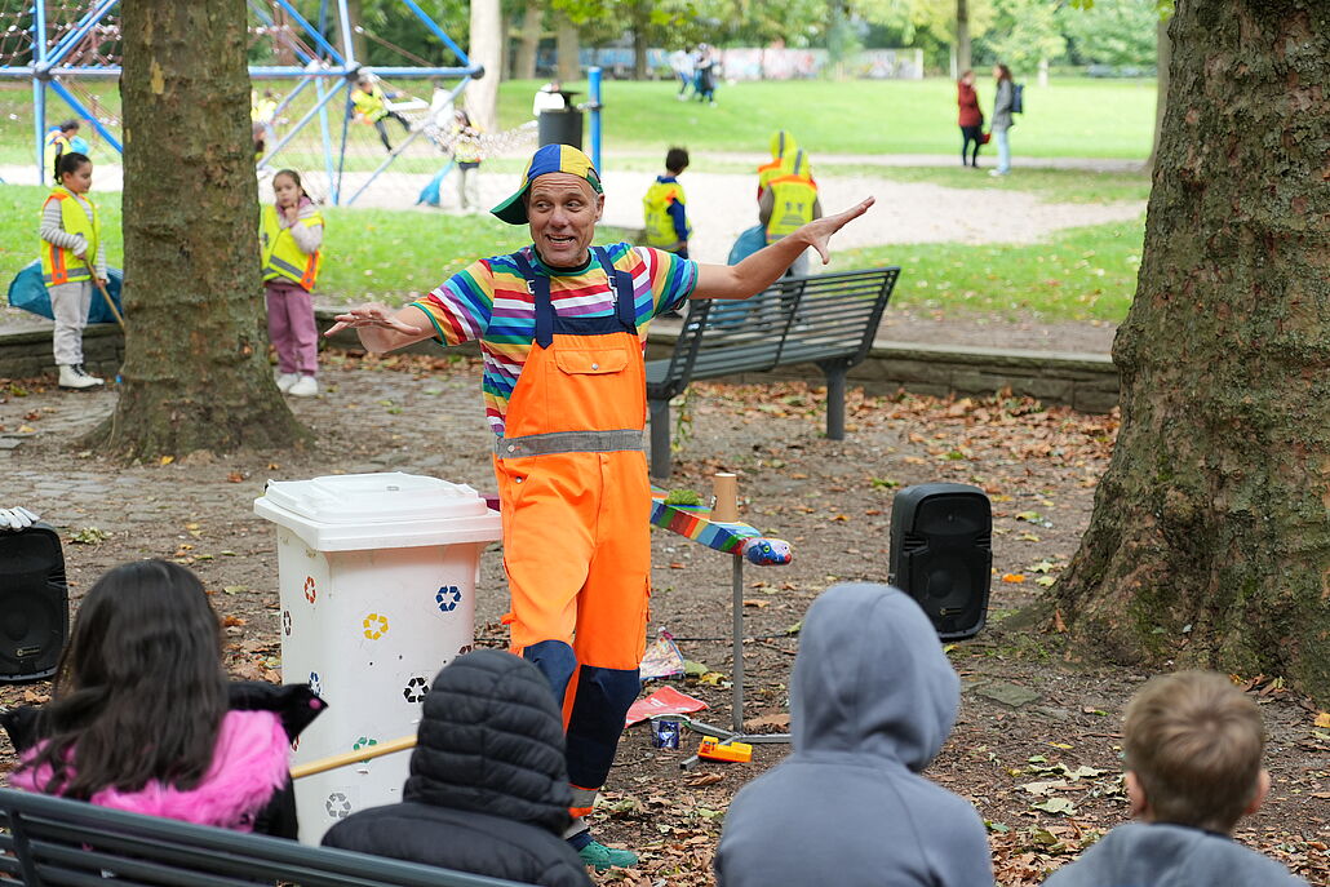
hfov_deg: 24.6
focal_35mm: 82
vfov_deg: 16.6
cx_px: 665
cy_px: 444
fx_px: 3048
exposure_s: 1/320
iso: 500
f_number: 2.8
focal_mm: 55
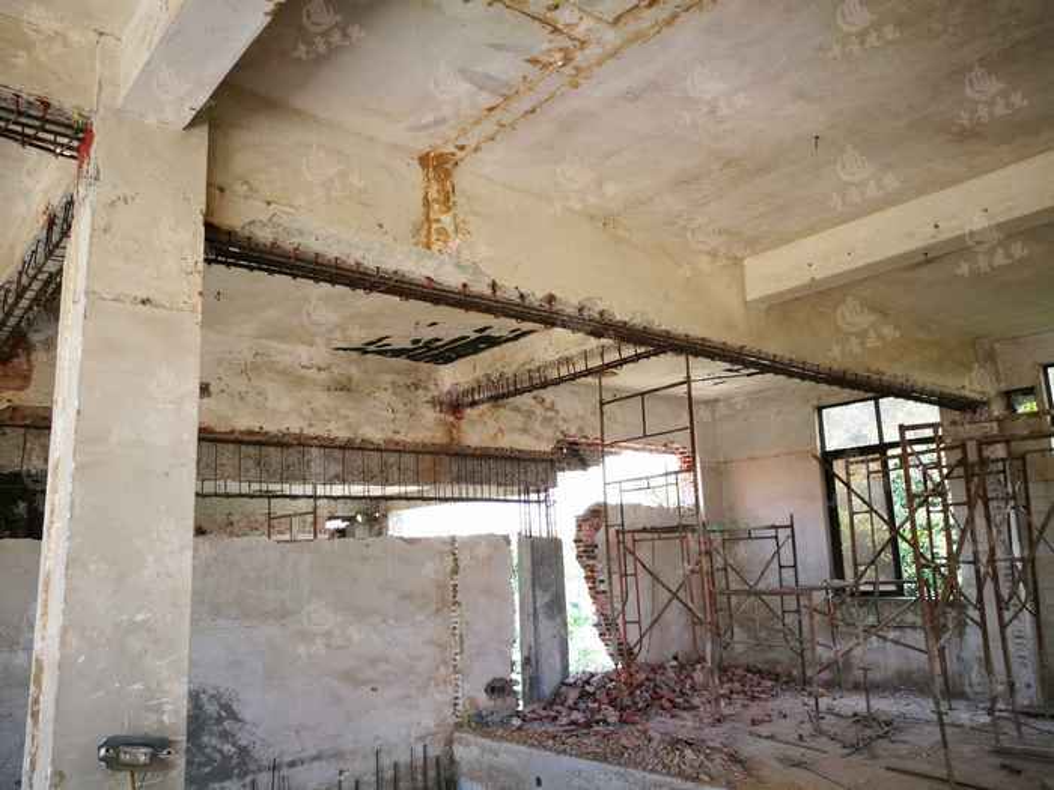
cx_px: 527
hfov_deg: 65.3
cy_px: 395
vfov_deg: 51.4
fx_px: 822
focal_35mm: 27
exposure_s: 1/60
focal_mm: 4.5
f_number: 2.2
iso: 64
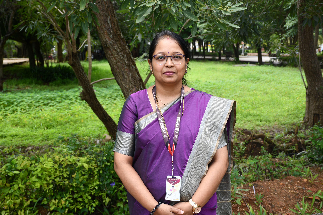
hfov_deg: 38.9
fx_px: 458
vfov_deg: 26.5
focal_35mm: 51
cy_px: 108
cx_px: 162
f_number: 5.6
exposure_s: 1/250
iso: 200
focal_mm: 34
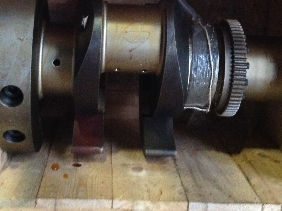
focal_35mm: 62
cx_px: 126
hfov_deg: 31.2
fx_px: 504
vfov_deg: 23.4
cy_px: 64
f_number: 2.4
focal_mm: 4.28
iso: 800
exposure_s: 1/17
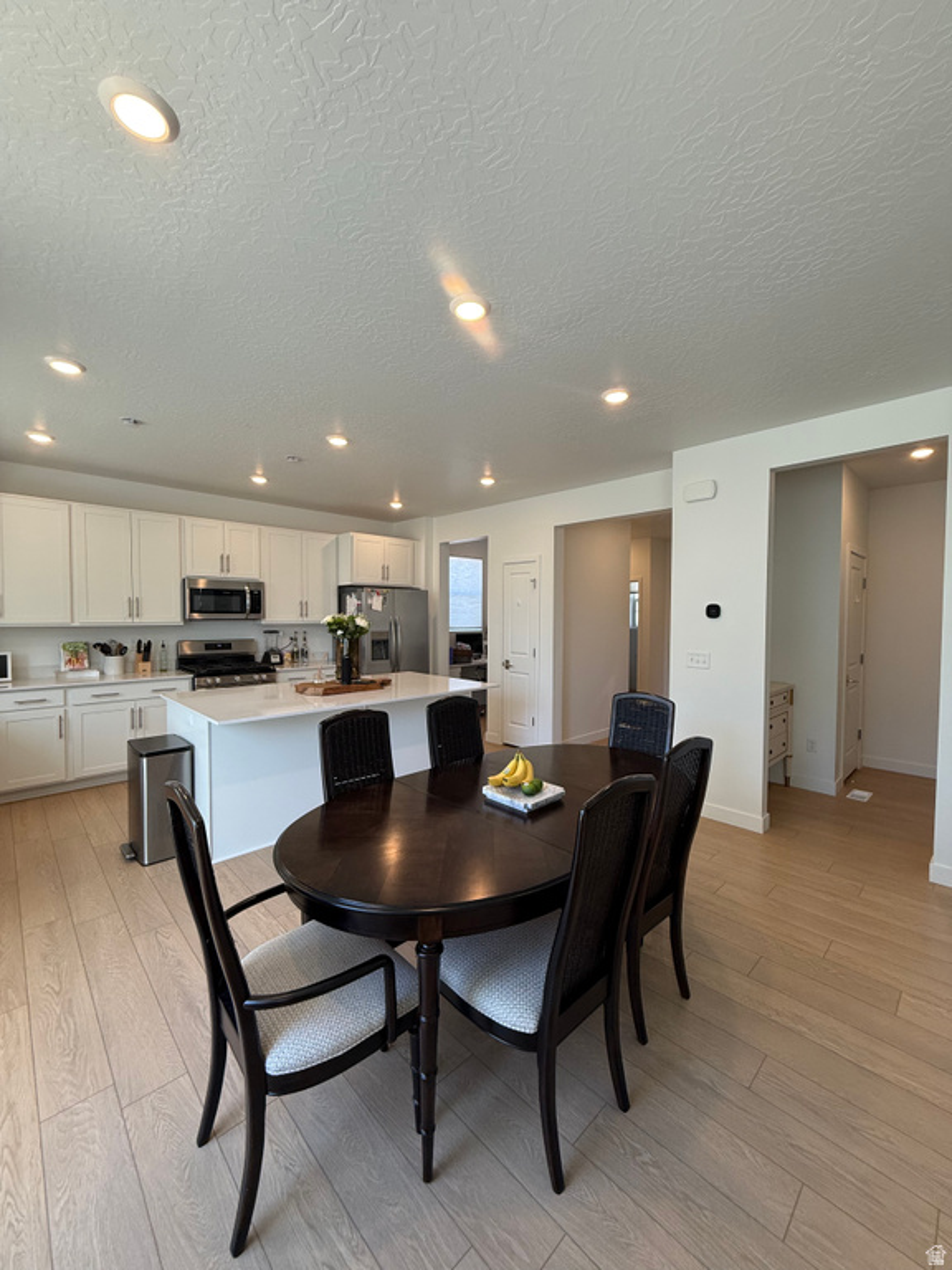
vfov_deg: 102.1
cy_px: 635
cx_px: 476
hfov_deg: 85.7
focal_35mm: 14
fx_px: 513
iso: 125
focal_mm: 2.22
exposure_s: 1/120
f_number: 2.2
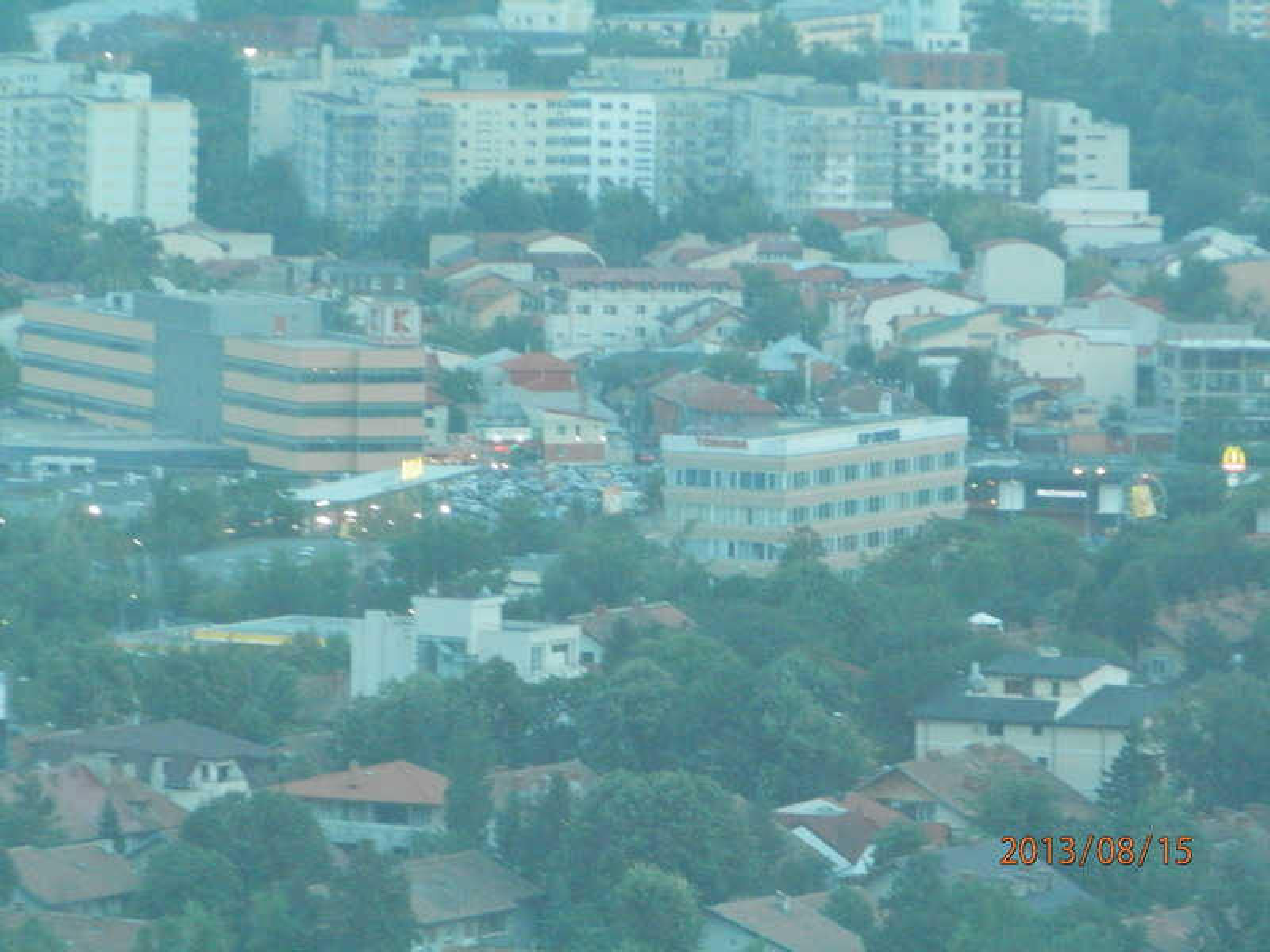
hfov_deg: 5.0
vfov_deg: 3.7
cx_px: 635
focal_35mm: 397
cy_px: 476
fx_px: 14565
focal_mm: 70.9
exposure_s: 1/15
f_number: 5.7
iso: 1000
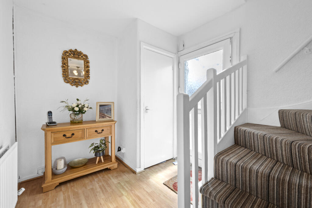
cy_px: 104
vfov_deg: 81.1
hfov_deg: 104.3
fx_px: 121
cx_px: 156
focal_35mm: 14
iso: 250
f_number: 16
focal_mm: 14
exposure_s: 1/3
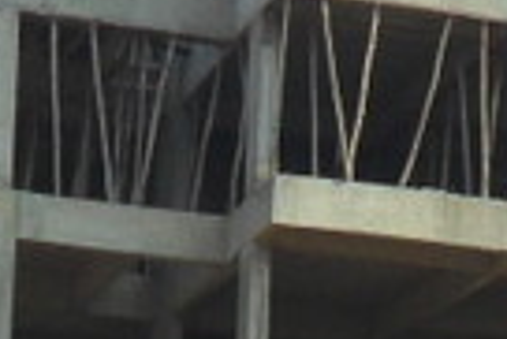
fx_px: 2763
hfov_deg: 10.4
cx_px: 93
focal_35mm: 196
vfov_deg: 6.9
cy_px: 462
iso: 100
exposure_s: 1/750
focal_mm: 5.7
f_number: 3.7
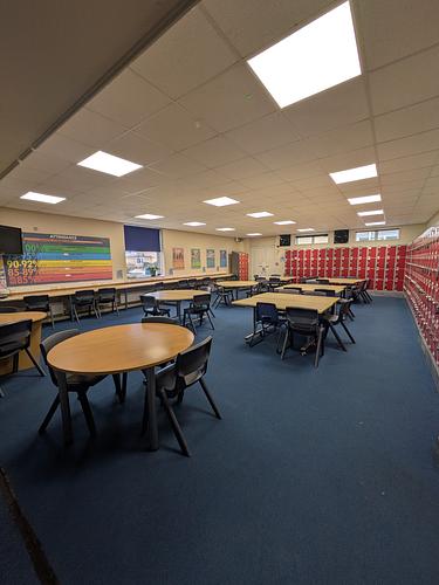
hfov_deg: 85.7
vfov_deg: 102.1
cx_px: 220
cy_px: 292
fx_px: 237
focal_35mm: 14
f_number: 2.2
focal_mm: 1.83
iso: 75
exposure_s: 1/100
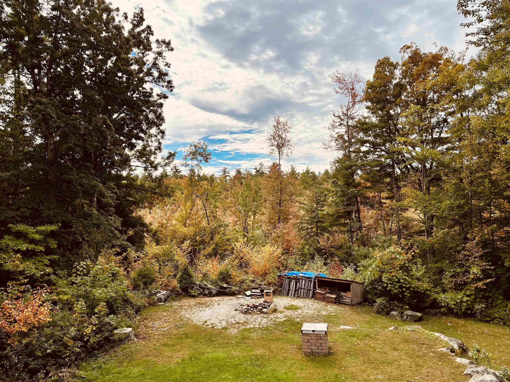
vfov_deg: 53.1
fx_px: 383
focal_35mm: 26
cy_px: 191
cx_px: 255
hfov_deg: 67.3
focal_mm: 5.1
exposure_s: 1/5319
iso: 50
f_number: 1.6
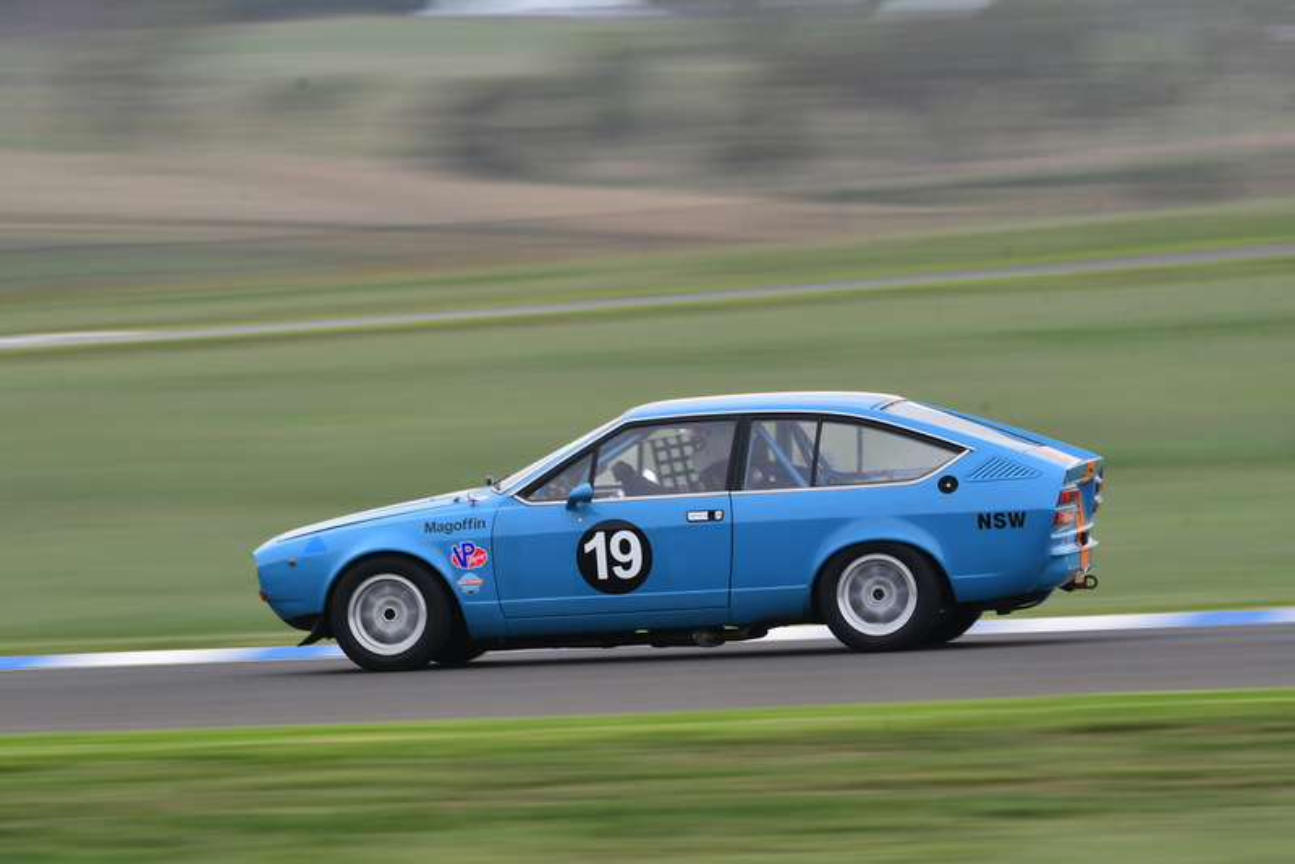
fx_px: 14573
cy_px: 432
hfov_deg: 5.1
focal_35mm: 405
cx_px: 648
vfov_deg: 3.4
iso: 160
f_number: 13
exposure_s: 1/60
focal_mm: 270
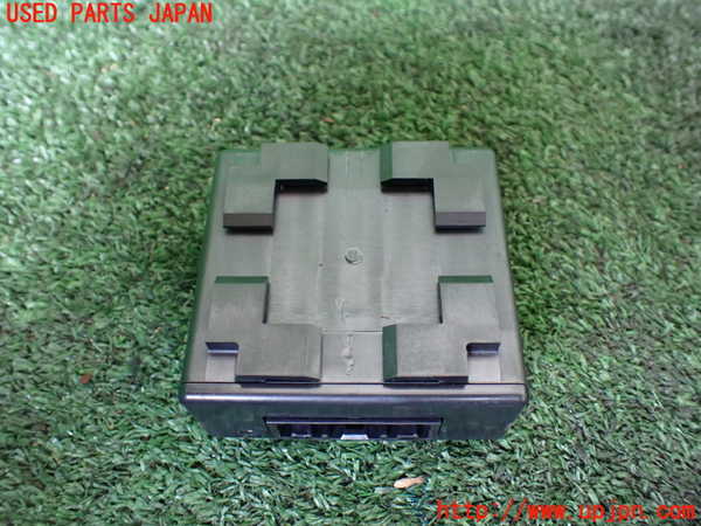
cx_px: 350
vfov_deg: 46.8
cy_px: 263
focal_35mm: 30
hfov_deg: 60.0
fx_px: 608
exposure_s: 1/40
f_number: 2.3
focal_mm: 5.4
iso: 800
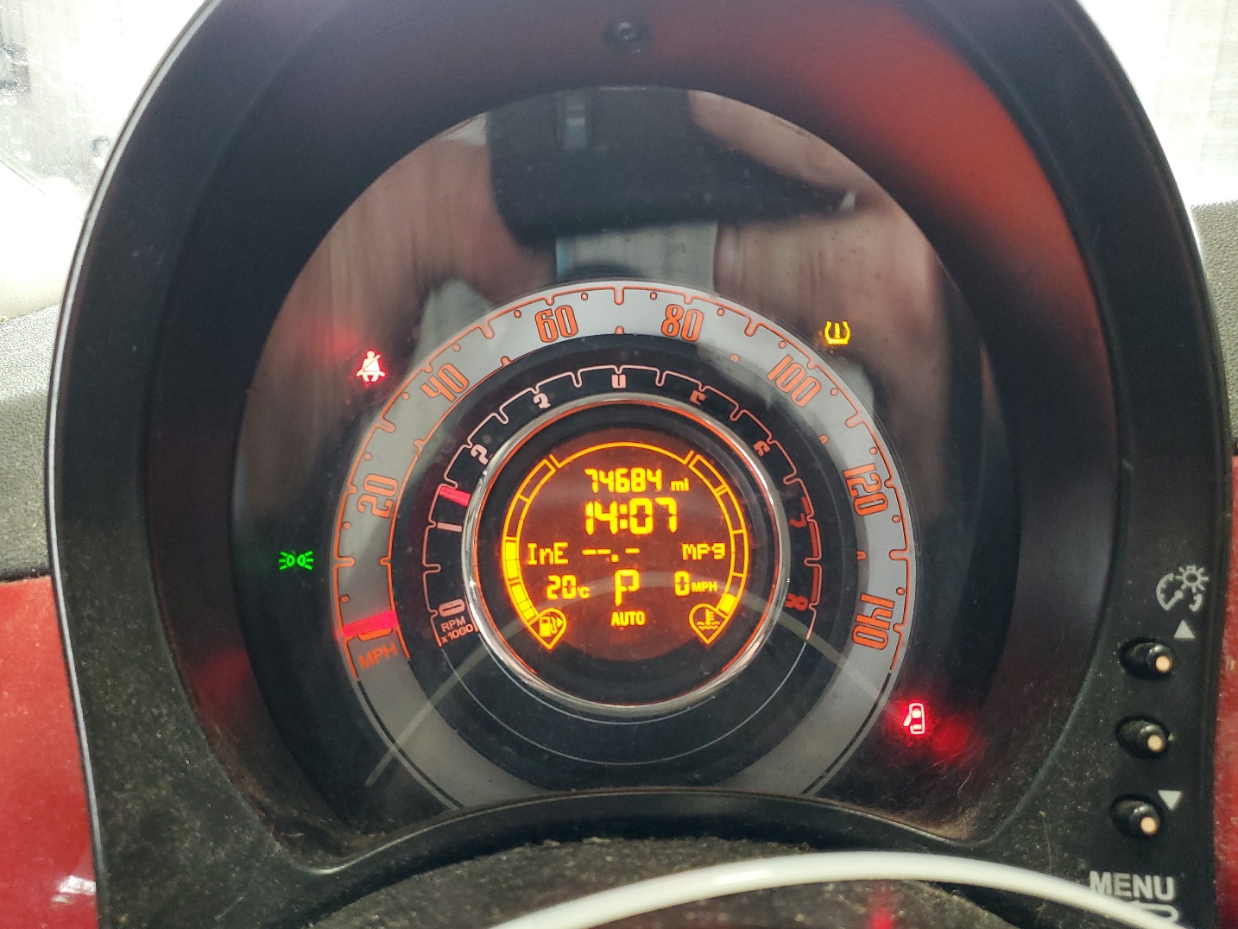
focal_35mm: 29
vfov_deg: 48.2
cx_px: 599
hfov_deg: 61.6
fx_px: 1037
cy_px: 467
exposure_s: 1/60.2
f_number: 1.5
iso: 180
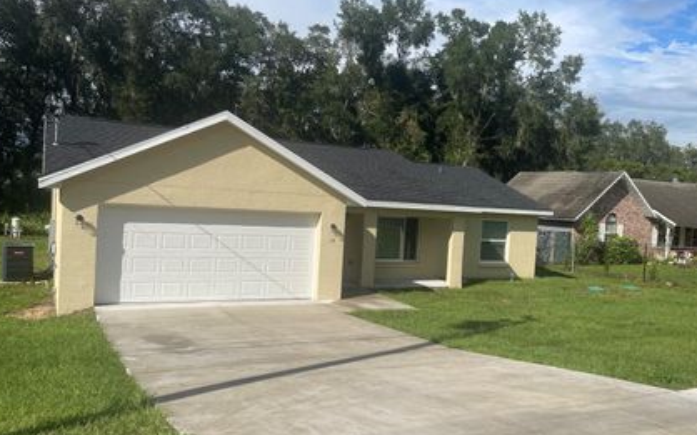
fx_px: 627
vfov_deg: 38.3
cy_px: 228
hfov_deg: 58.0
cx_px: 392
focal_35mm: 33
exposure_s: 1/5618
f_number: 1.6
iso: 32
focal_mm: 5.1
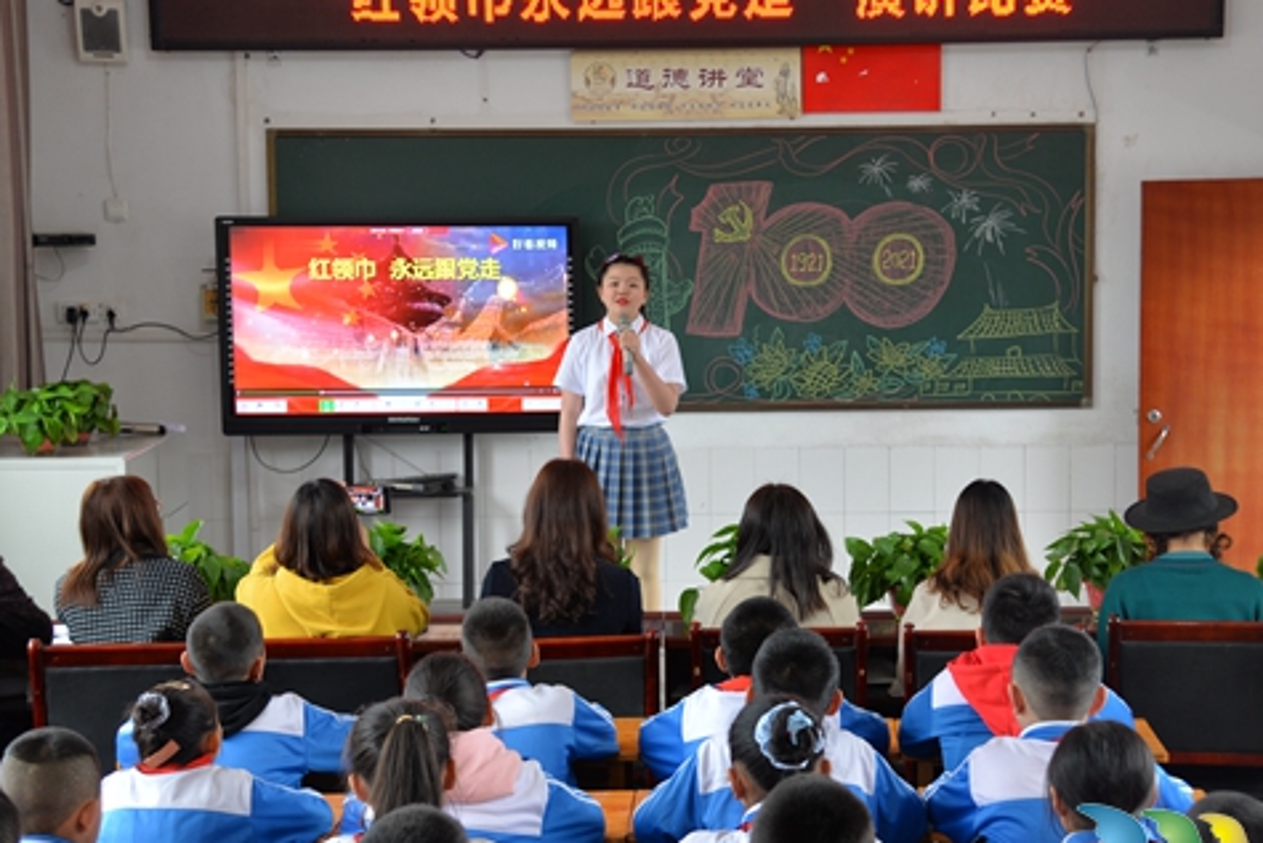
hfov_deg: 28.8
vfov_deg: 19.5
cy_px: 427
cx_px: 715
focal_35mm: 70
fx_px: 2456
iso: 400
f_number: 4
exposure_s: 1/60
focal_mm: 52
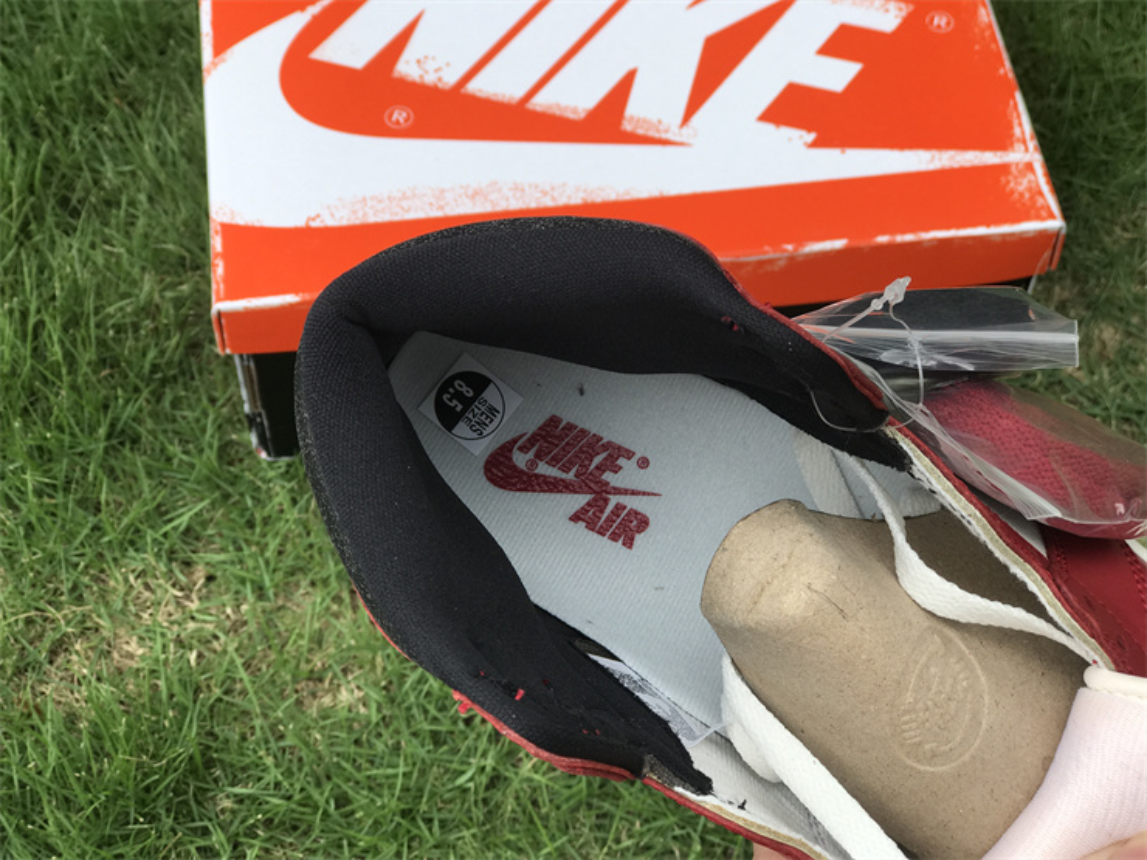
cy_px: 430
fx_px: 1889
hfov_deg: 33.8
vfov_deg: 25.7
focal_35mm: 57
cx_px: 574
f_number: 2.8
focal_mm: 6.6
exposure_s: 1/217
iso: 20
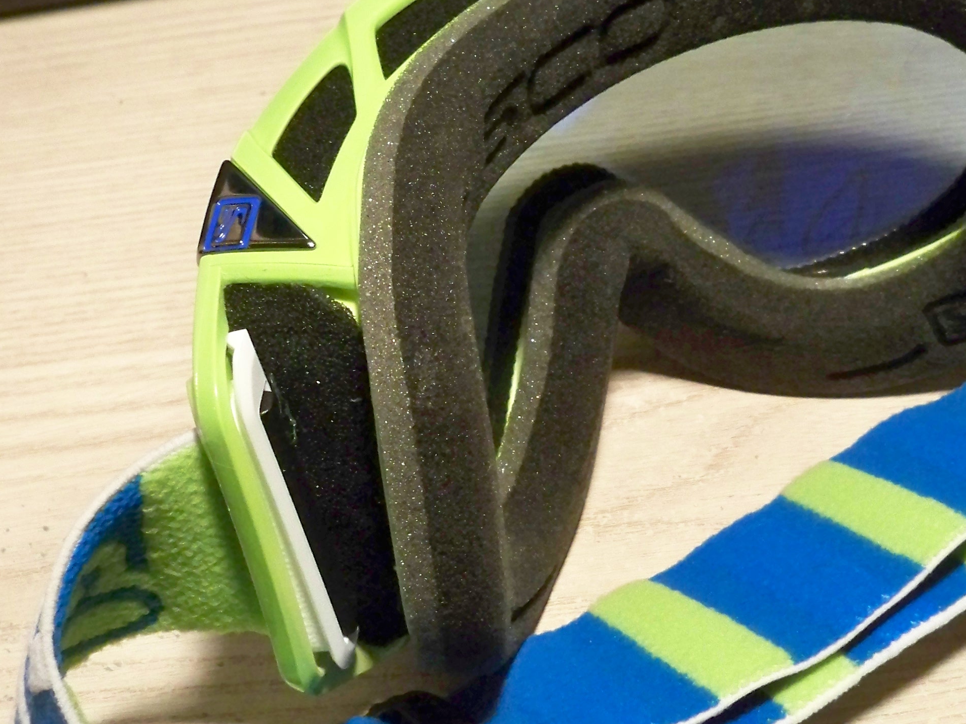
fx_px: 1869
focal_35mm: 67
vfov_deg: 21.9
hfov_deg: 28.9
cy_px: 356
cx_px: 597
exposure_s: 1/60
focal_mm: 6.3
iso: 320
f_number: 3.1
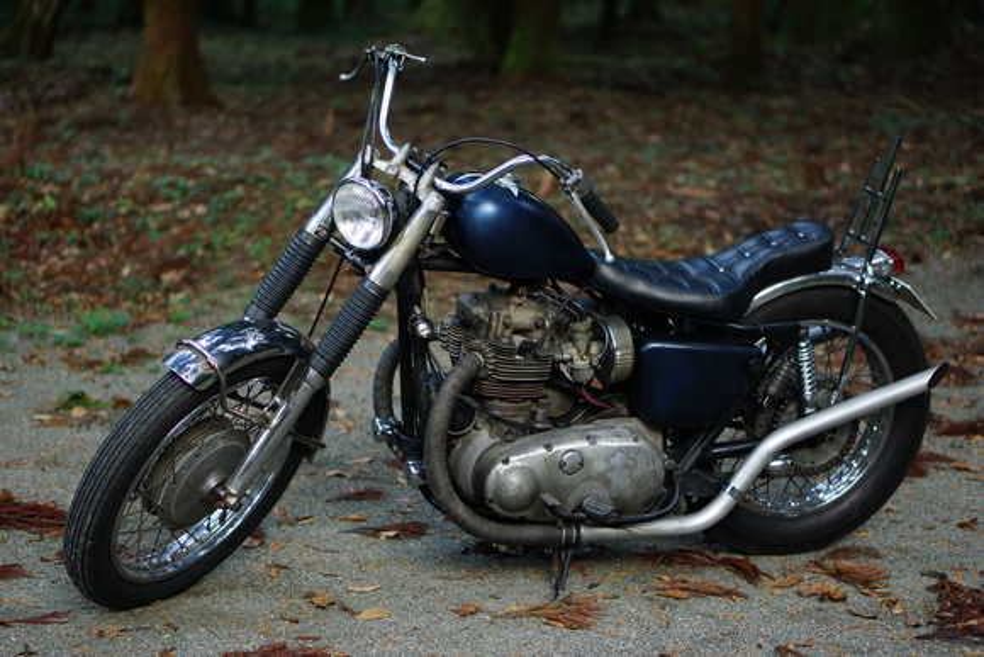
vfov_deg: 18.2
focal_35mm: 75
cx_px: 492
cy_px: 328
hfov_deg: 27.0
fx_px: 2050
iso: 800
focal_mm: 50
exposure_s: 1/80
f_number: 1.8
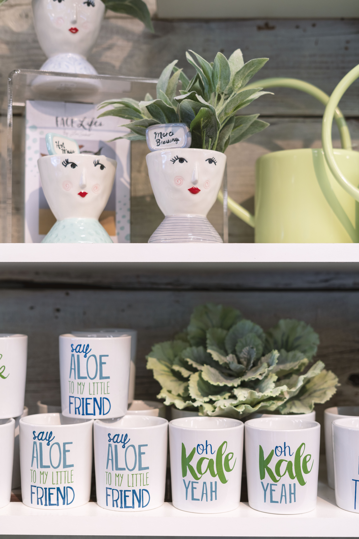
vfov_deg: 39.6
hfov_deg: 27.0
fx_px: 748
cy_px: 270
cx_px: 180
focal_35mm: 50
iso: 500
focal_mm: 50
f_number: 3.2
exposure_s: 1/80
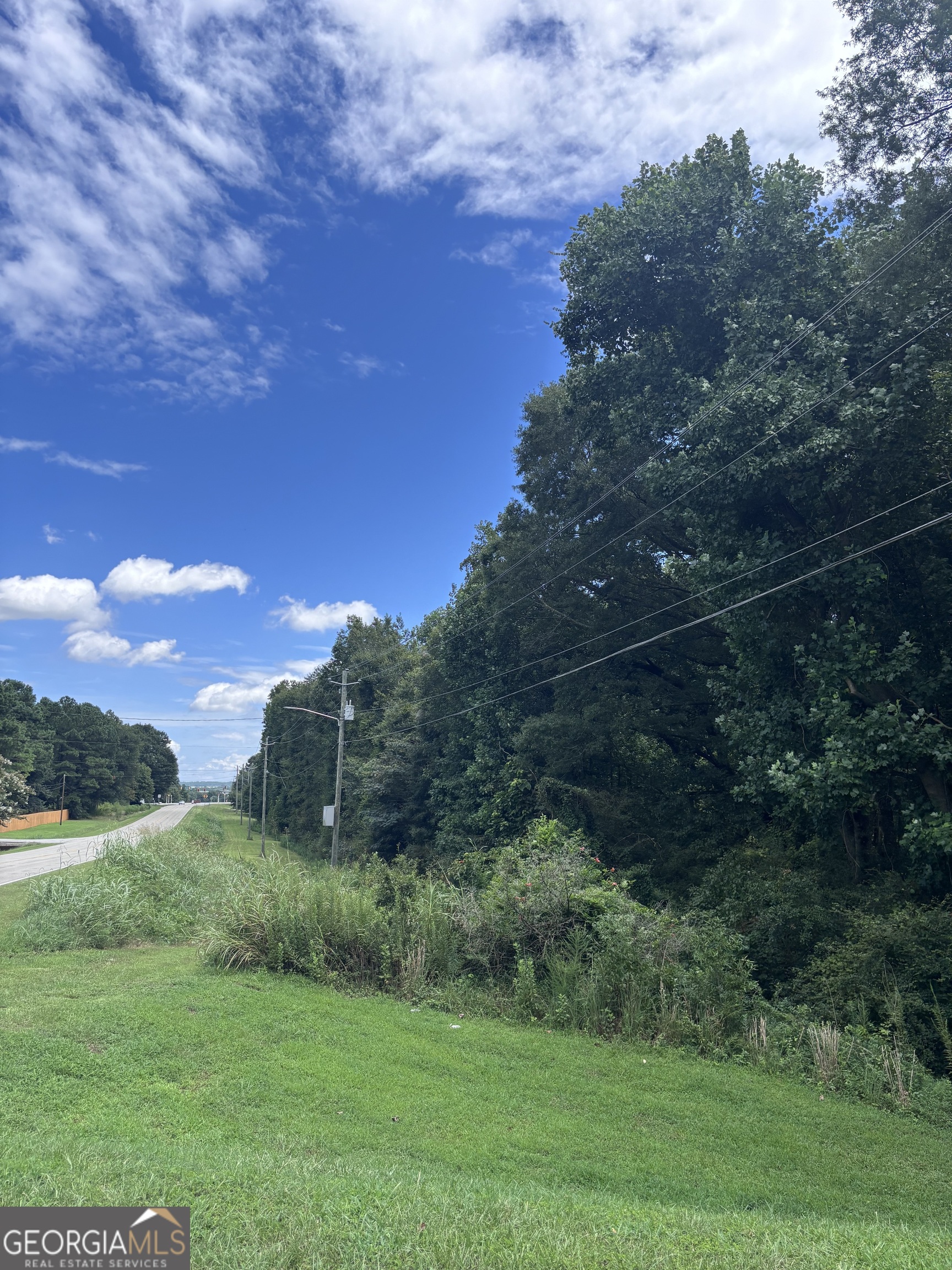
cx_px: 476
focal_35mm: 26
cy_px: 635
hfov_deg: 53.1
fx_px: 953
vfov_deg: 67.3
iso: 50
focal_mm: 5.96
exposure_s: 1/1984
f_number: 1.6
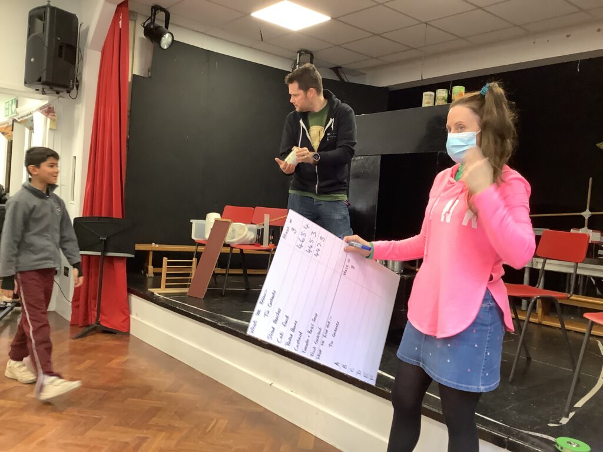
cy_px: 226
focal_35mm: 31
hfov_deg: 58.4
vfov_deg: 45.4
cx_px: 302
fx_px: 540
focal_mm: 3.3
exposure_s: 1/50
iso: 160
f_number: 2.4
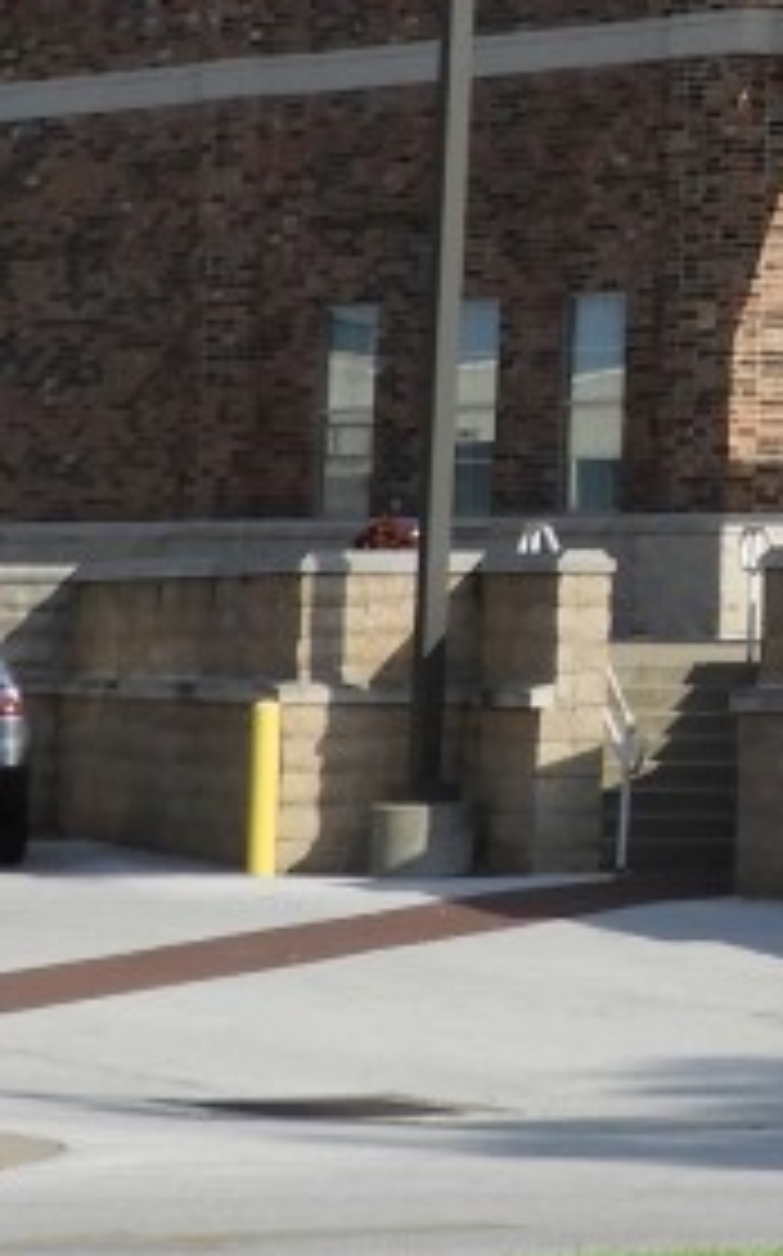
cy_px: -513
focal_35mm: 219
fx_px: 7489
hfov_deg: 5.6
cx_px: 2254
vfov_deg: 9.4
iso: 100
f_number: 3.8
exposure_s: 1/800
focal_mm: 7.2
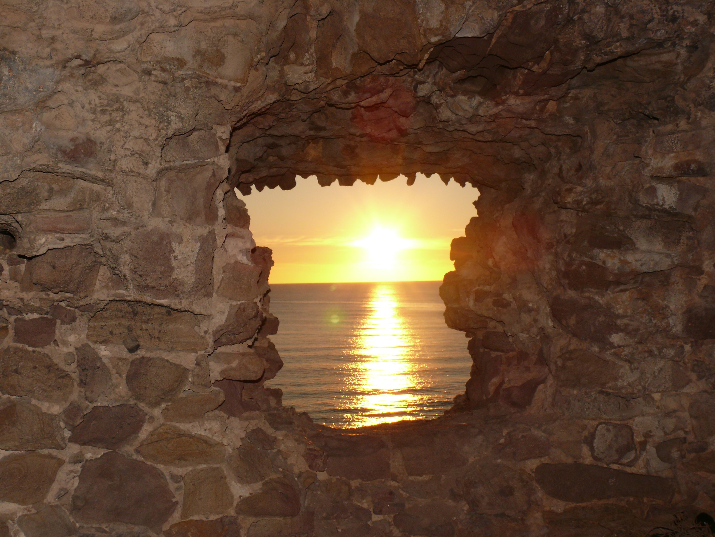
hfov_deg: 49.0
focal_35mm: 38
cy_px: 268
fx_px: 785
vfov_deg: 37.7
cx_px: 358
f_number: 6.3
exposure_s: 1/400
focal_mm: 8
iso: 100
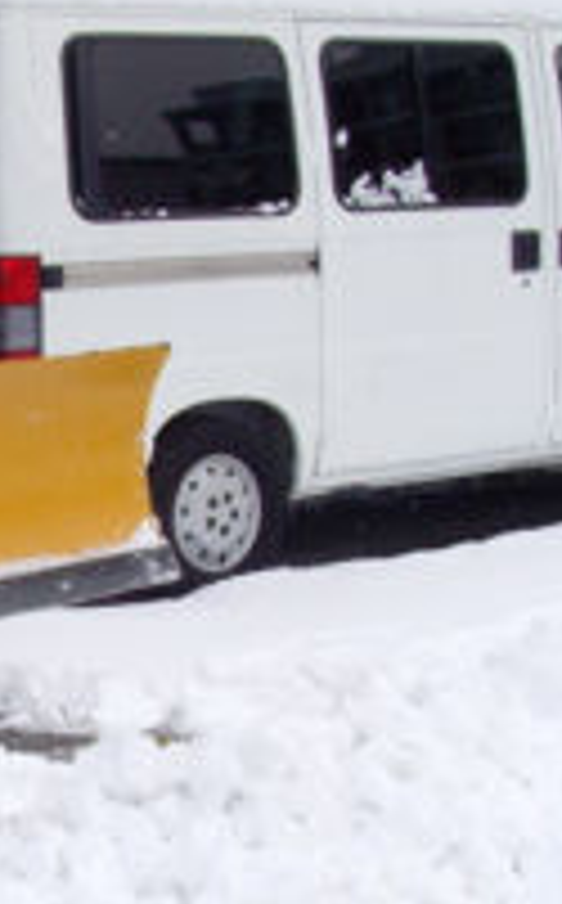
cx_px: -180
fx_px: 2533
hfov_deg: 12.3
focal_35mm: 103
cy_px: 636
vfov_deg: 20.1
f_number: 6.3
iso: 100
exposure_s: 1/350
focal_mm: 6.6
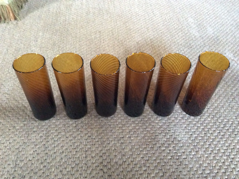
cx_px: 120
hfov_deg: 56.9
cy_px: 90
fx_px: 221
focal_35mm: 32
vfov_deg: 44.1
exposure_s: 1/17
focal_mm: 3.3
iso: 500
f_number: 2.4
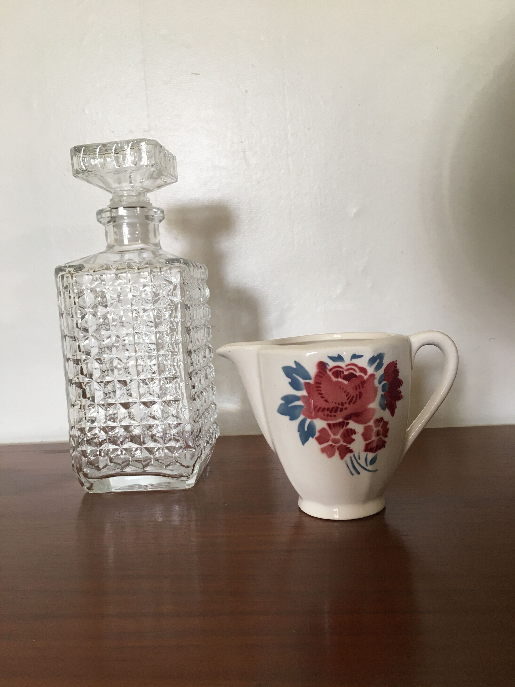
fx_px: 575
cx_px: 258
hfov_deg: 48.2
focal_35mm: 29
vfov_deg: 61.7
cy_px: 344
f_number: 2.2
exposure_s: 1/33
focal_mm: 4.15
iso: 80
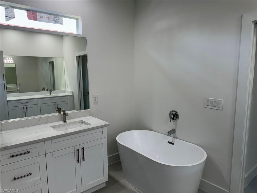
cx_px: 128
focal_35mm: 24
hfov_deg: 71.6
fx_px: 178
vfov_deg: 56.8
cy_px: 96
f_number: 1.78
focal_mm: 6.76
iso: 100
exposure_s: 1/163
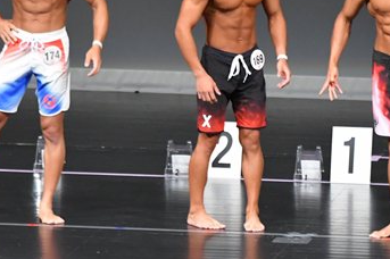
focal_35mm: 509
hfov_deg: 4.1
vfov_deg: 2.7
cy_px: 58
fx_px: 5509
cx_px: 319
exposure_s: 1/400
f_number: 5.6
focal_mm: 150
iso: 5000
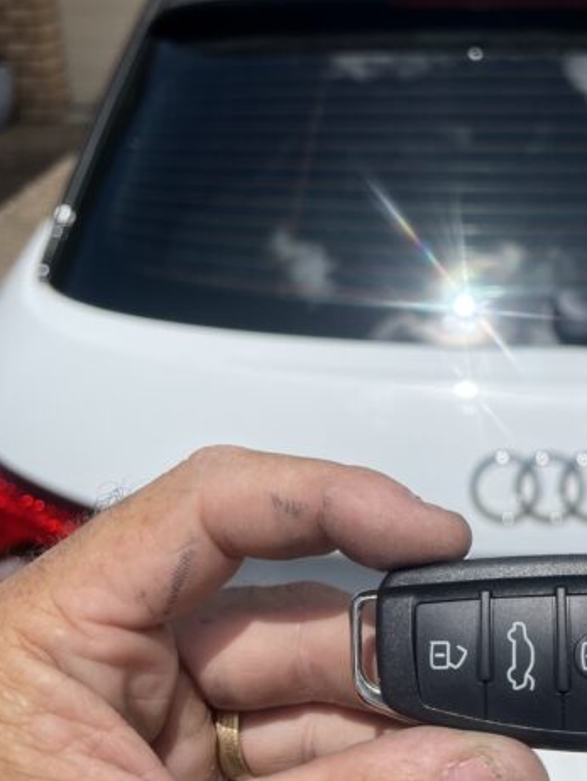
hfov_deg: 31.1
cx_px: 496
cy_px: 323
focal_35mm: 45
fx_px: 1017
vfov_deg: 41.9
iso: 50
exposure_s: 1/7874
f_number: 1.6
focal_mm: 5.1
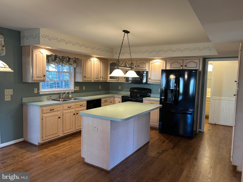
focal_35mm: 26
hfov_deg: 67.3
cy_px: 91
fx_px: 183
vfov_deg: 53.1
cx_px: 122
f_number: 1.5
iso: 125
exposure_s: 1/60
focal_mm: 5.7
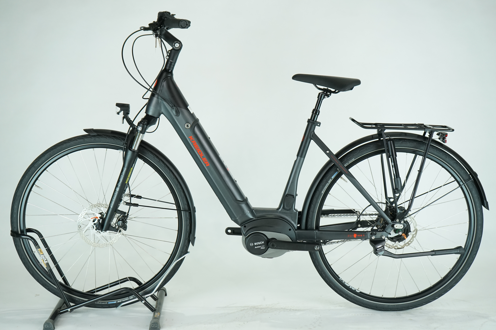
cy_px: 165
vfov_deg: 26.0
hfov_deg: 38.2
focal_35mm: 52
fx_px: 716
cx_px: 248
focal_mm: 52
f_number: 5.6
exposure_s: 1/200
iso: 1600
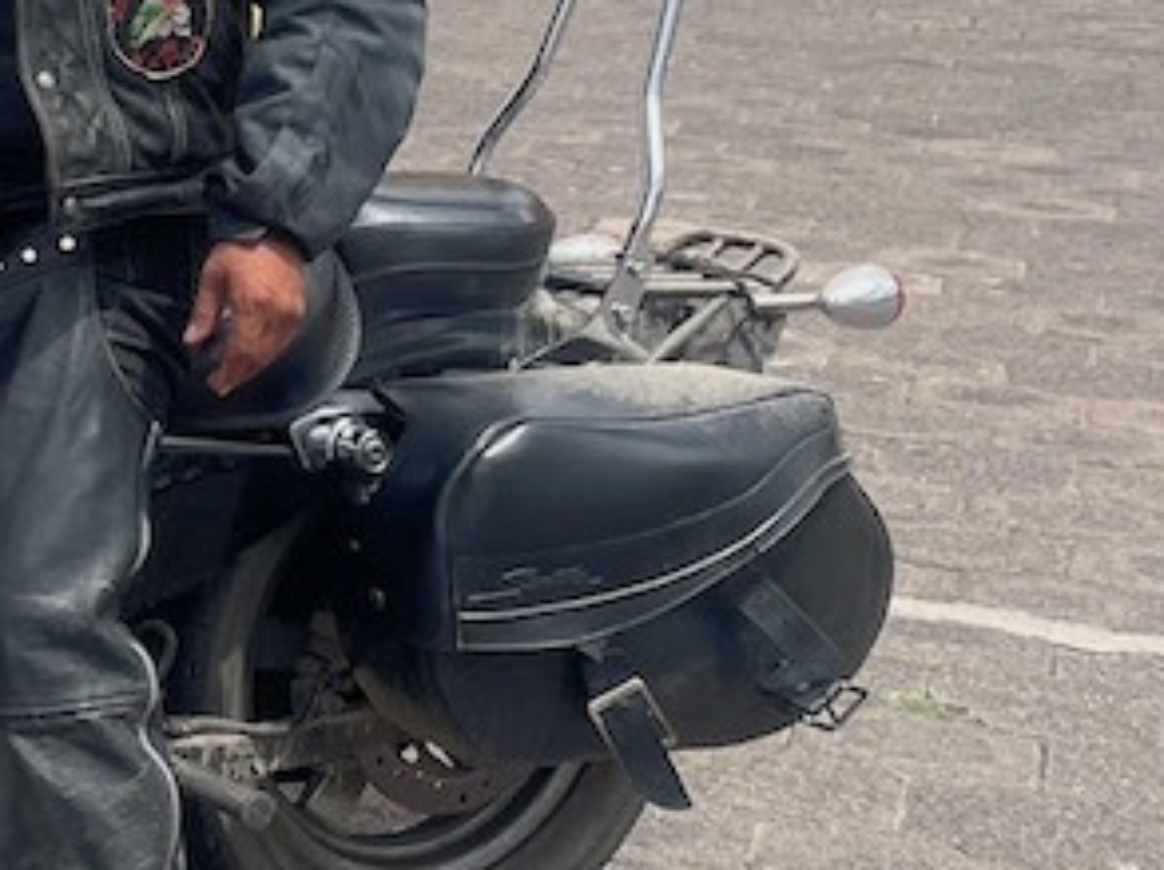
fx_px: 3056
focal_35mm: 91
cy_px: 147
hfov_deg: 18.5
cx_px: -687
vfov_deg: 16.1
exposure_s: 1/3040
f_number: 1.6
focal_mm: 4.2
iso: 32
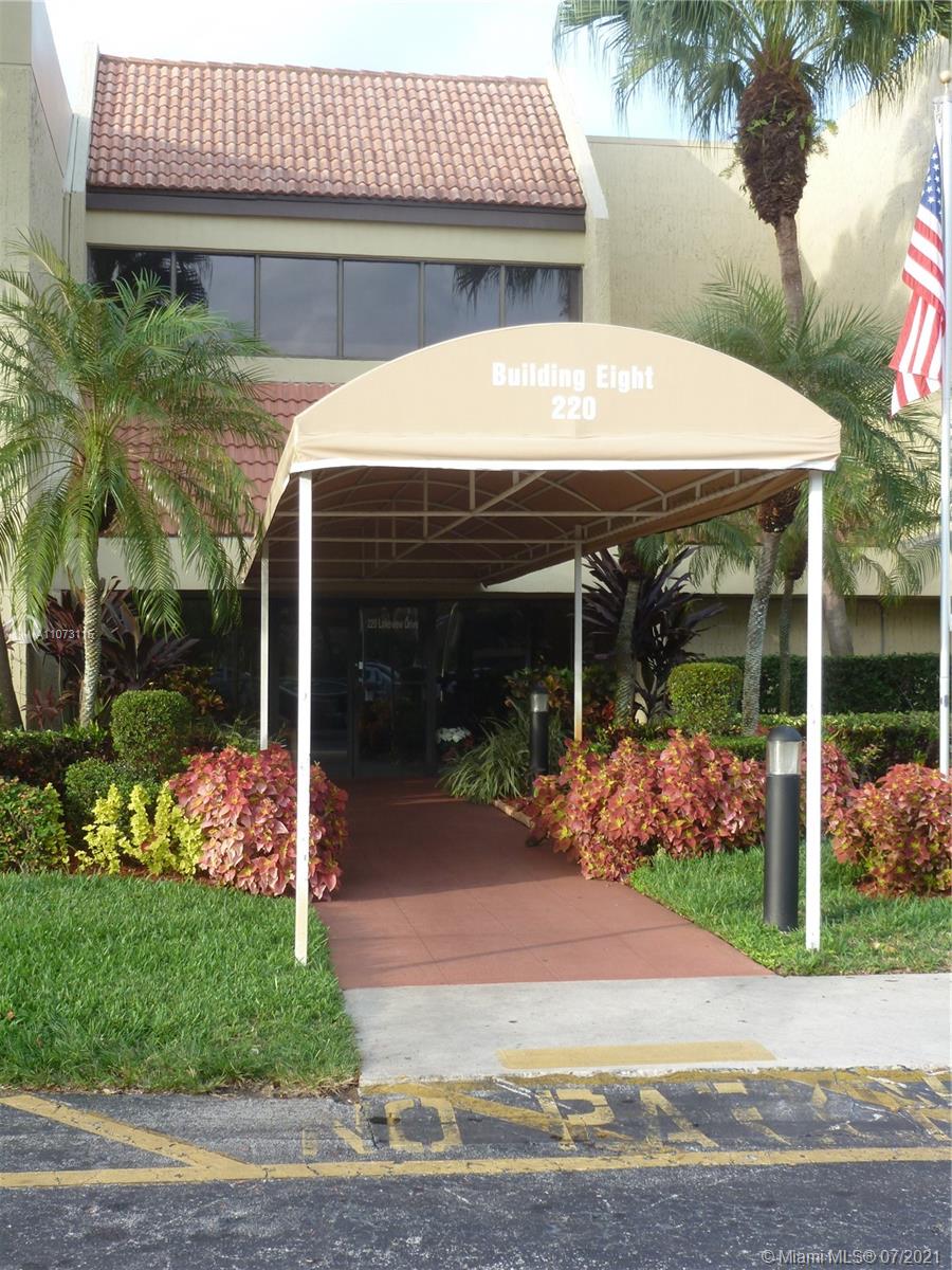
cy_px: 635
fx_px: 1650
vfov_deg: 42.1
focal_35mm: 45
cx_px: 476
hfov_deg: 32.2
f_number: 4
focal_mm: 8
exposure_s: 1/100
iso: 100
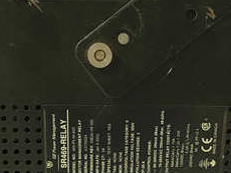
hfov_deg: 32.2
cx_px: 114
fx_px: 401
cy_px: 140
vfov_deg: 24.1
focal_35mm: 60
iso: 1378
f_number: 1.9
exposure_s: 1/50
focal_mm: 5.52
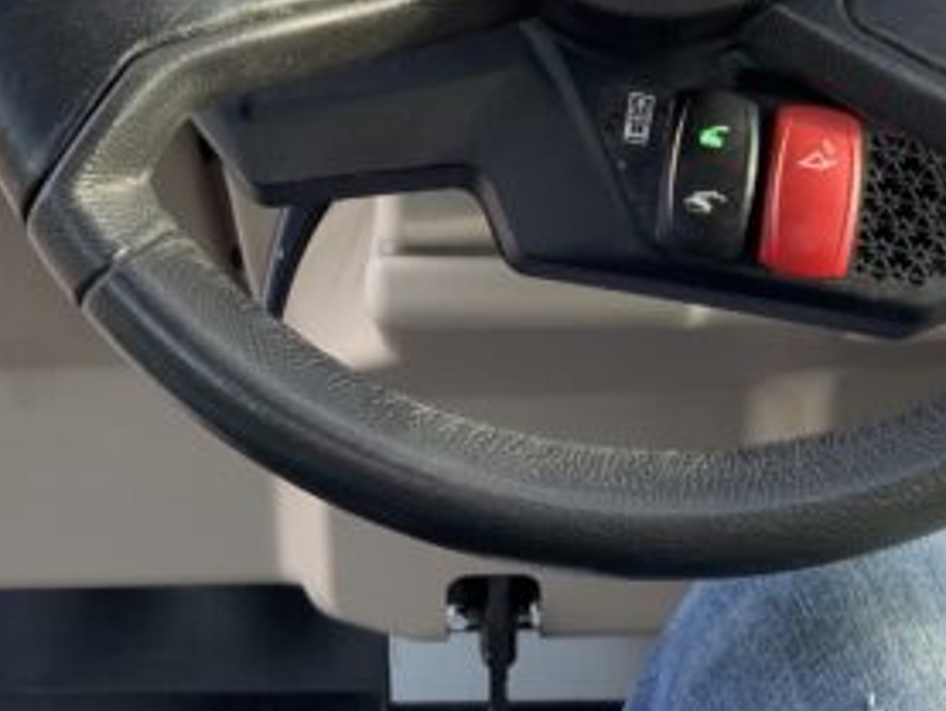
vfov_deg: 20.8
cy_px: -92
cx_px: 628
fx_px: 1832
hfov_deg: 28.8
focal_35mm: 67
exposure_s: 1/122
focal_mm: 3
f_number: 1.8
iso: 32
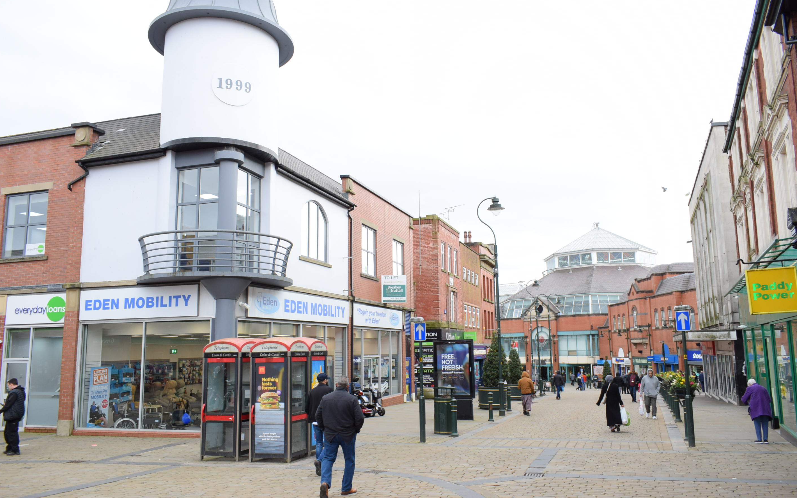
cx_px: 412
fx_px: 630
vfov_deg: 43.2
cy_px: 246
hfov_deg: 64.6
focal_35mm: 29
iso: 400
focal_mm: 18
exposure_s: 1/125
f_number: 5.6
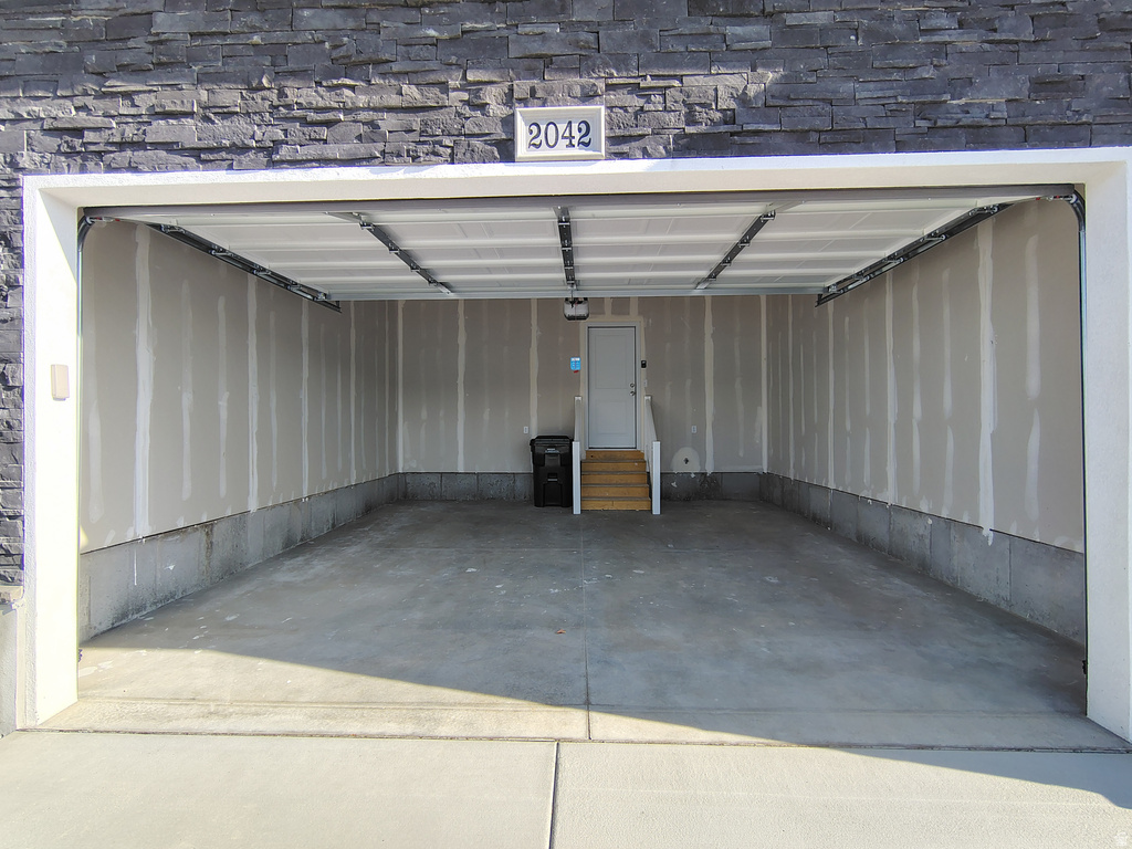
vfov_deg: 78.1
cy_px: 424
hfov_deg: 94.5
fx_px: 523
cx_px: 566
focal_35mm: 16
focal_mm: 2.13
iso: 100
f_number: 2.2
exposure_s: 1/405
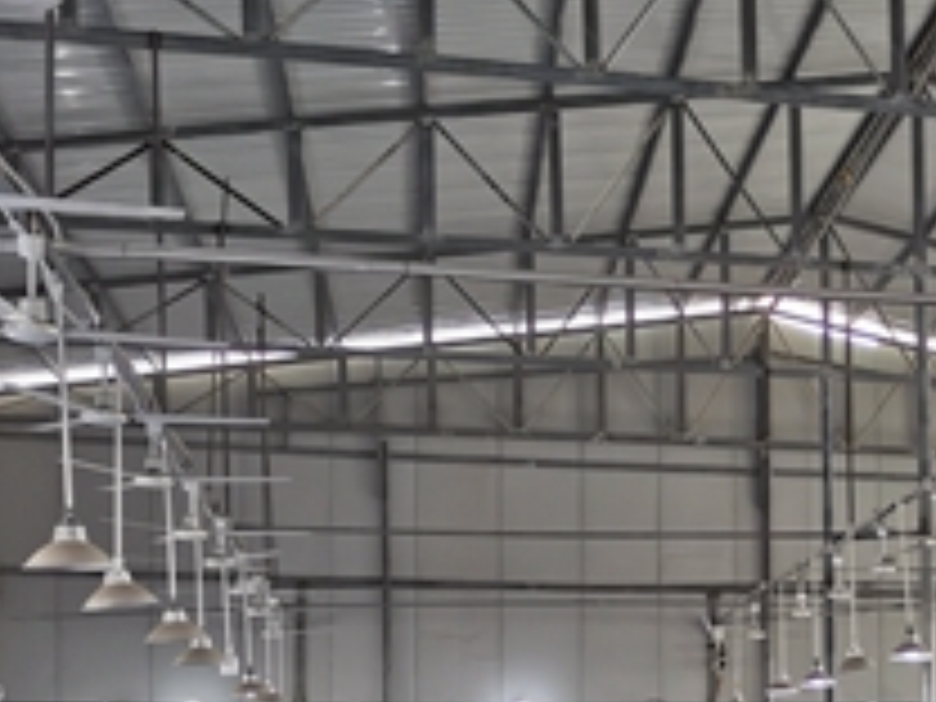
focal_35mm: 80
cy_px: 688
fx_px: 2163
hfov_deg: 21.7
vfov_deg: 18.0
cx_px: 1264
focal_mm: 4.75
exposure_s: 1/100
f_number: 1.8
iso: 100
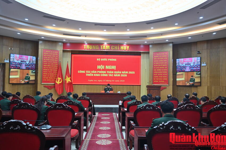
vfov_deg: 43.0
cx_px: 113
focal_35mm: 30
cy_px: 75
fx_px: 191
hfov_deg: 61.1
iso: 720
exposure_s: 1/125
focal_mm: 30.5
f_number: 4
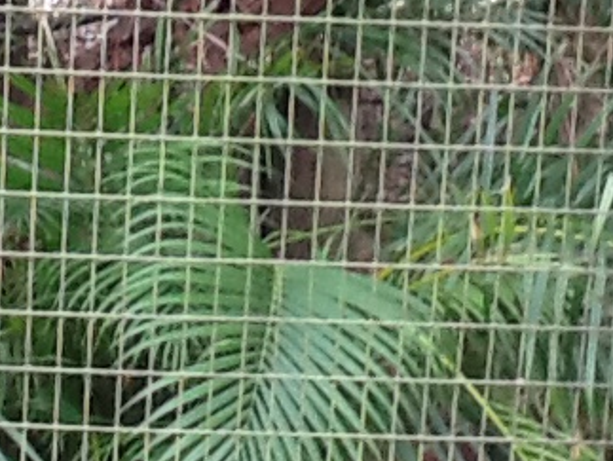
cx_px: 74
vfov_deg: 15.2
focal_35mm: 95
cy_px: -61
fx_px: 1684
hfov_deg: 20.3
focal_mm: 2.03
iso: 100
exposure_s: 1/30
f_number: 2.4
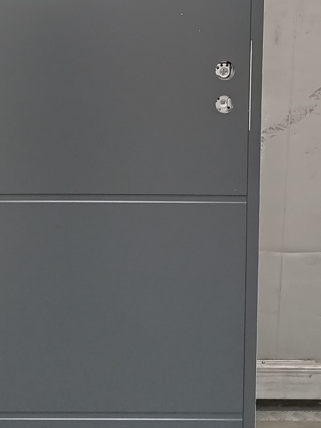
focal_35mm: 64
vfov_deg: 29.2
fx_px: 791
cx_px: 71
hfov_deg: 22.7
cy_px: 54
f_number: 1.8
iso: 1574
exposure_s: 1/16.7
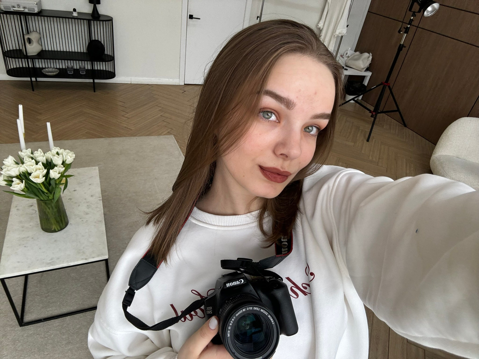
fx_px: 318
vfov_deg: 58.9
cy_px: 180
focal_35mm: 23
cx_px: 240
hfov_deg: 73.9
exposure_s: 1/121
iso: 50
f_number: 1.9
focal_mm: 2.69
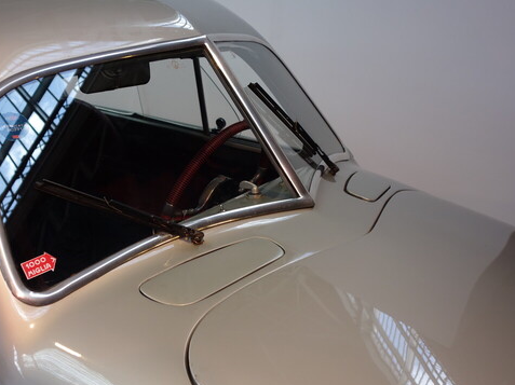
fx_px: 684
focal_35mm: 46
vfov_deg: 31.5
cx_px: 204
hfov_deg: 41.1
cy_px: 181
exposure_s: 1/100
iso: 125
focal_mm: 14.23
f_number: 3.2
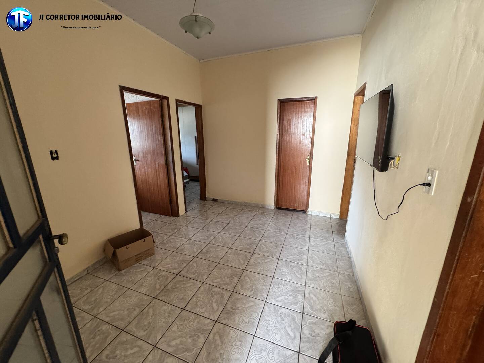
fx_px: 196
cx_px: 242
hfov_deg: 102.1
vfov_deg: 85.7
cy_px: 182
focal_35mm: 14
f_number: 2.2
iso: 320
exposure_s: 1/71
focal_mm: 2.22
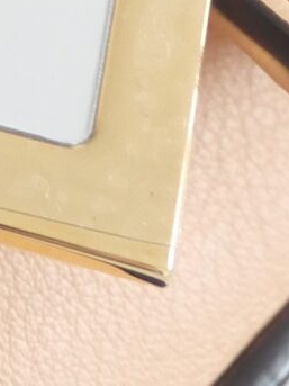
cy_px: -712
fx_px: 2495
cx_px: -283
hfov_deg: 6.4
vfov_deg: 7.8
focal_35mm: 224
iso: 1250
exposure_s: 1/60
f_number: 3.7
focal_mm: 15
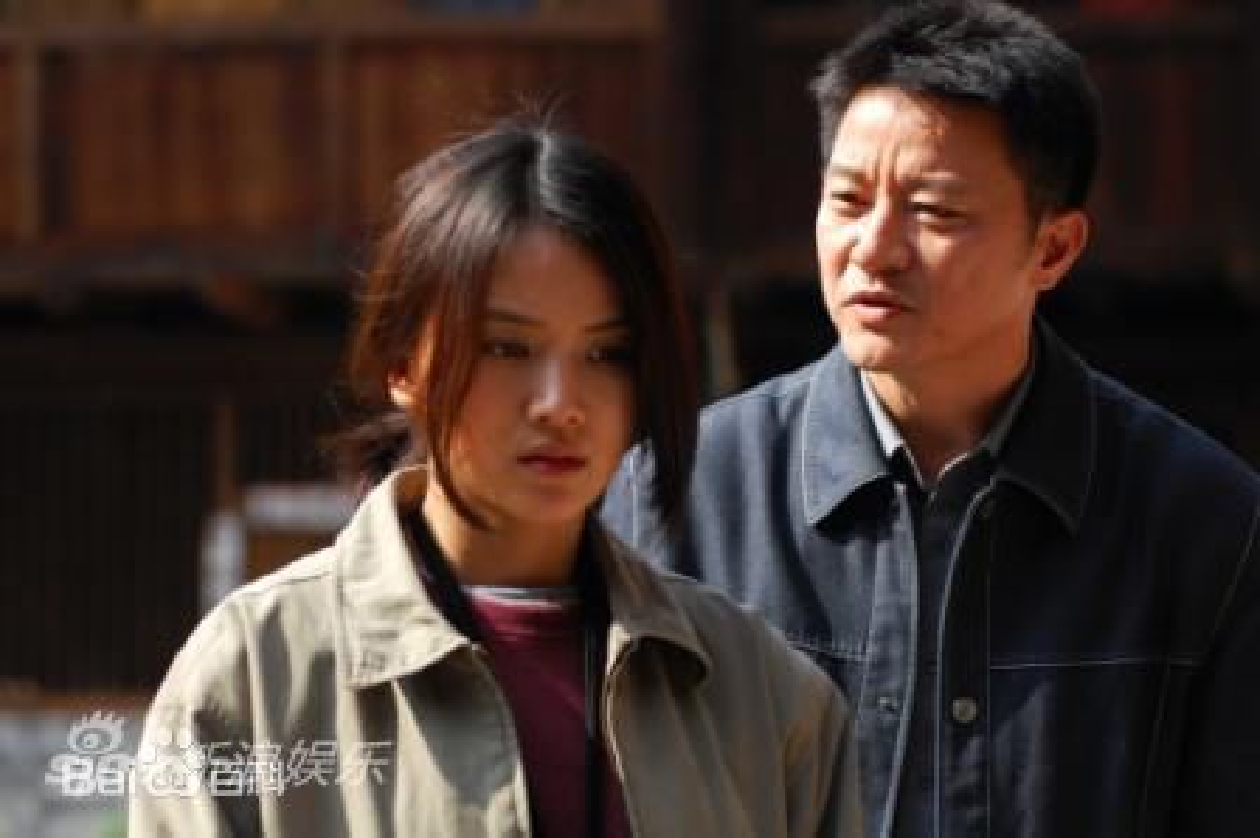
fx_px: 4197
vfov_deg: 11.4
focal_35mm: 120
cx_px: 630
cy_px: 419
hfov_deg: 17.1
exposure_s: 1/800
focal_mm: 80
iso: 200
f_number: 4
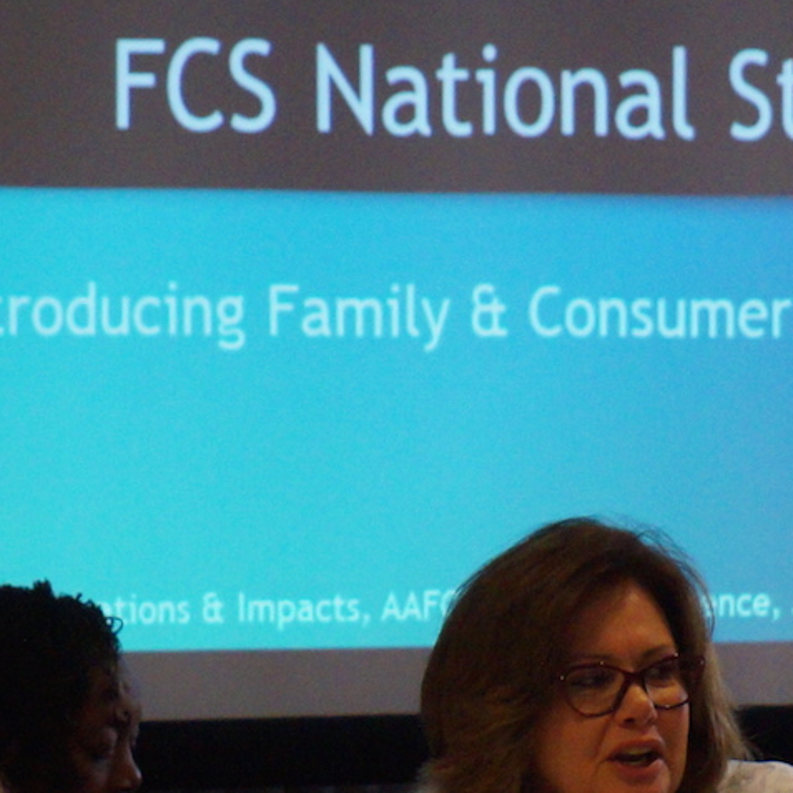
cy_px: 832
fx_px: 7614
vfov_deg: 5.9
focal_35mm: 294
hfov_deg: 6.0
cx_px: 379
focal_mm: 55
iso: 2000
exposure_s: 1/160
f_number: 4.5
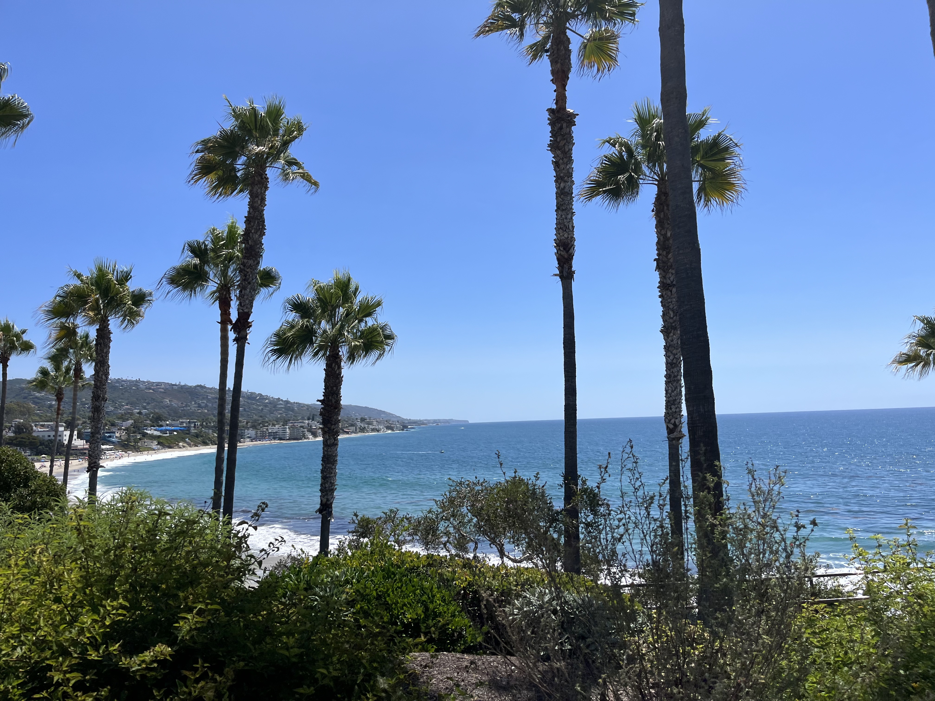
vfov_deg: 53.1
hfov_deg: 67.3
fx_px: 702
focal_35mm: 26
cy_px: 350
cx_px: 468
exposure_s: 1/5319
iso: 50
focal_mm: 5.1
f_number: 1.6
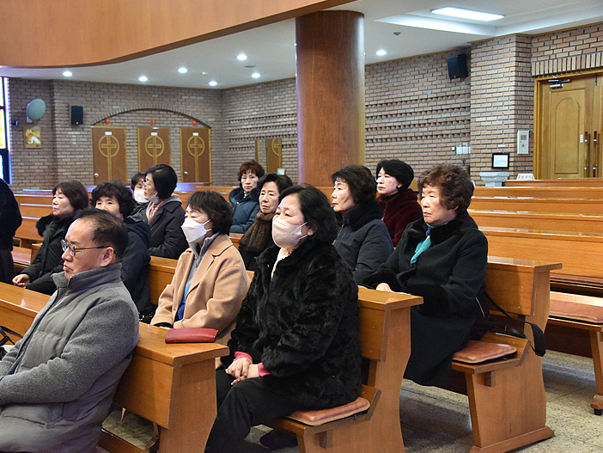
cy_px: 225
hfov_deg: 41.1
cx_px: 263
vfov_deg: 31.5
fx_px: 802
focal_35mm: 46
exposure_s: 1/125
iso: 9000
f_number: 6.3
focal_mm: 42
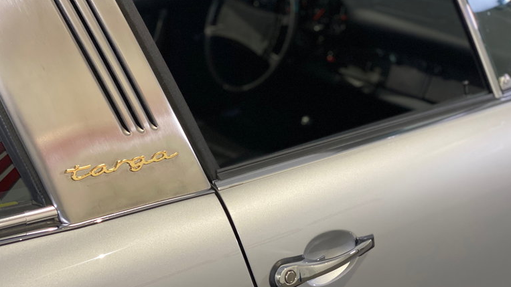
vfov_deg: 21.1
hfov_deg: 36.6
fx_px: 772
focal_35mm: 57
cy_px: 168
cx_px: 256
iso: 200
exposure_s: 1/40
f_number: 2
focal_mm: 6
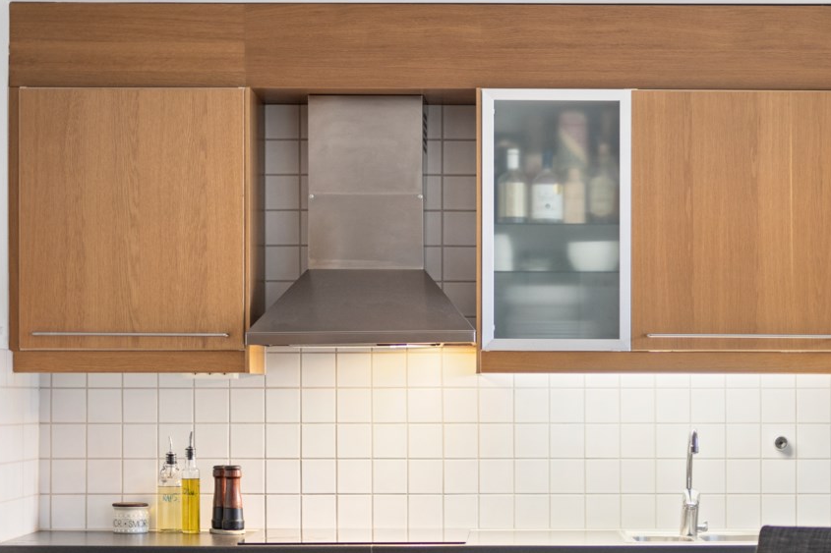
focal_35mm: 96
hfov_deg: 21.2
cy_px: 379
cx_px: 438
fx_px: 2215
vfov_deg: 14.2
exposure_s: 1/20
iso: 100
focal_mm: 50
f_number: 1.4
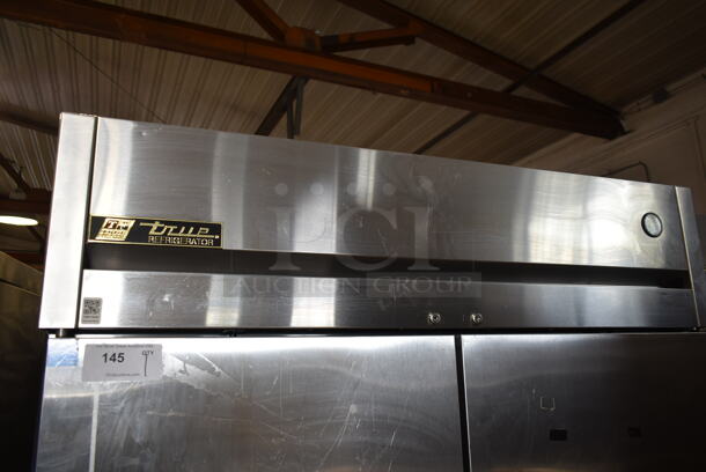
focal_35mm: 27
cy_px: 236
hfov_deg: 67.3
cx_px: 353
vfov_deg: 48.0
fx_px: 530
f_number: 3.5
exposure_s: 1/30
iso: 320
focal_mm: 18
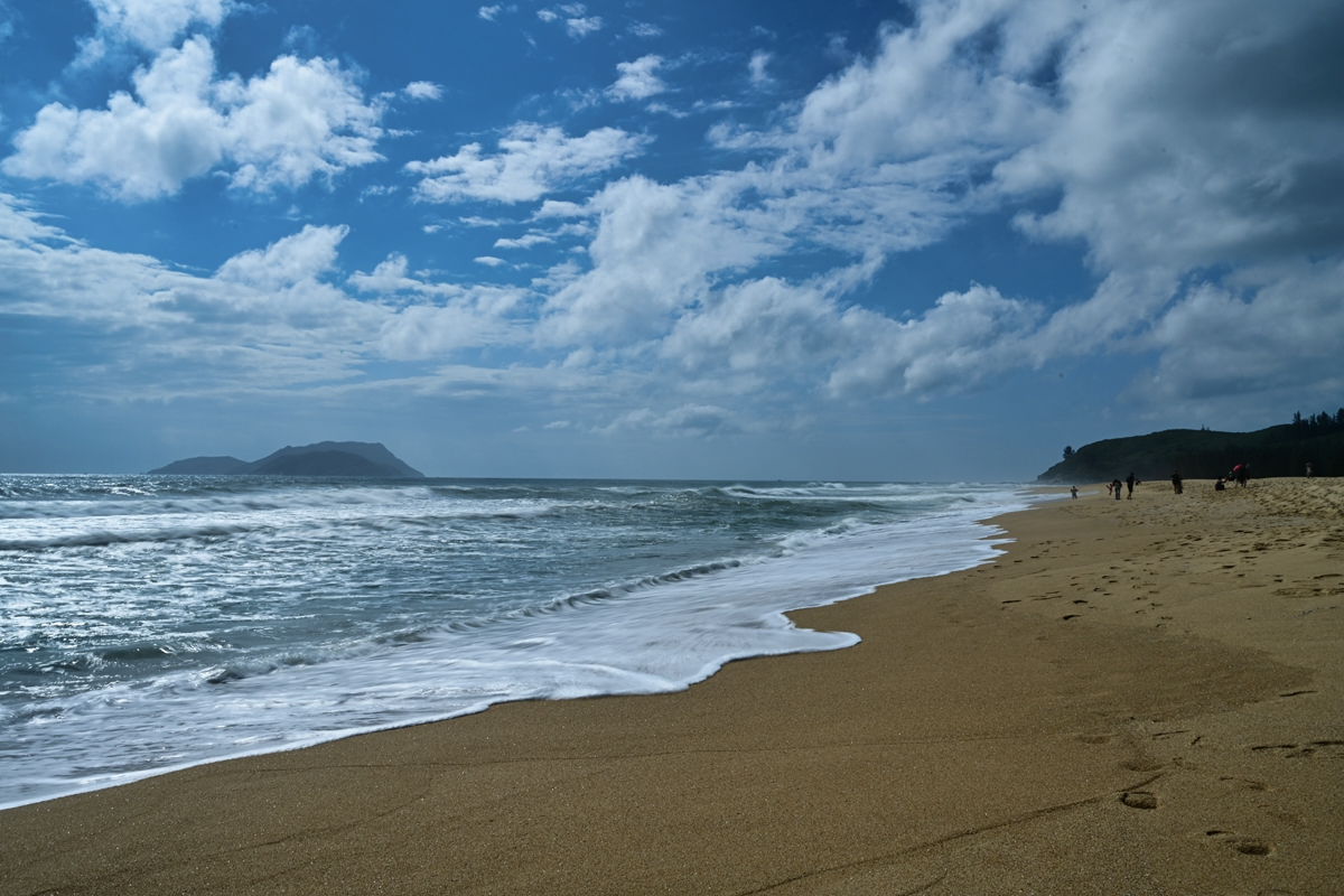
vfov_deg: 43.6
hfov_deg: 61.9
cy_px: 448
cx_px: 672
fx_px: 1120
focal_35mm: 30
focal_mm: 30
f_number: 22
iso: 100
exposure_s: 1/4
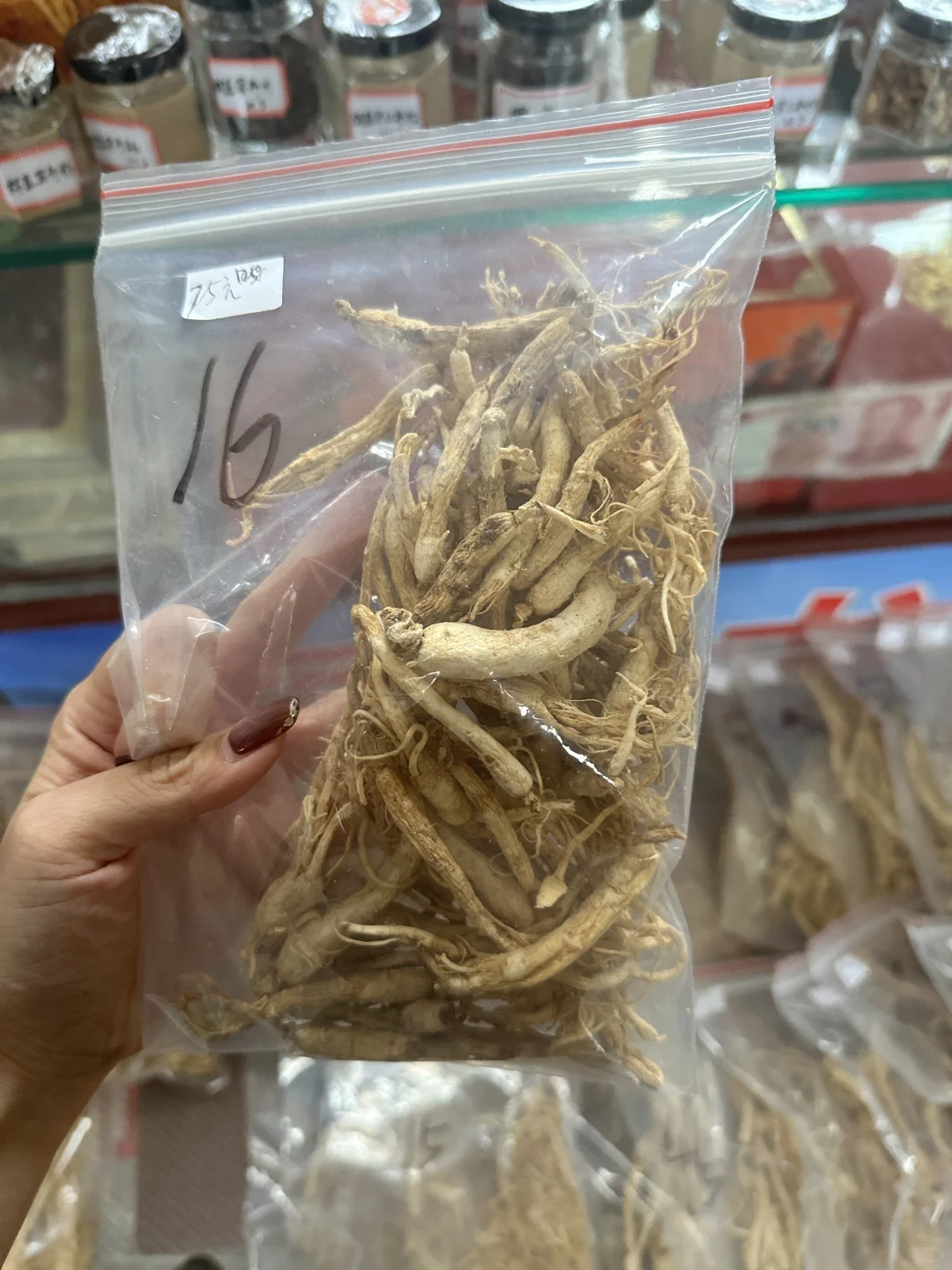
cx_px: 476
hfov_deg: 56.8
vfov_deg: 71.6
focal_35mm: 24
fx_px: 880
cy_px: 635
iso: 320
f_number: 1.78
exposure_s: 1/60
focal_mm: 6.86
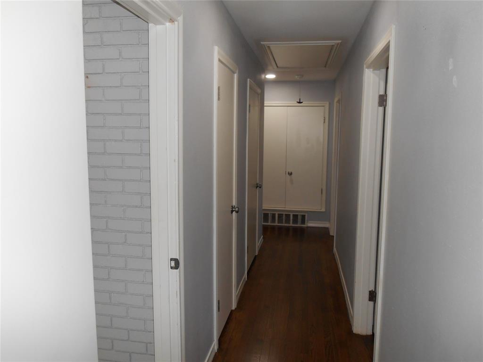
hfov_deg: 67.3
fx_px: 363
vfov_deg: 53.1
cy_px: 181
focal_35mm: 26
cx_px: 242
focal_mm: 4.7
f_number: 3.4
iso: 200
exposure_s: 1/25
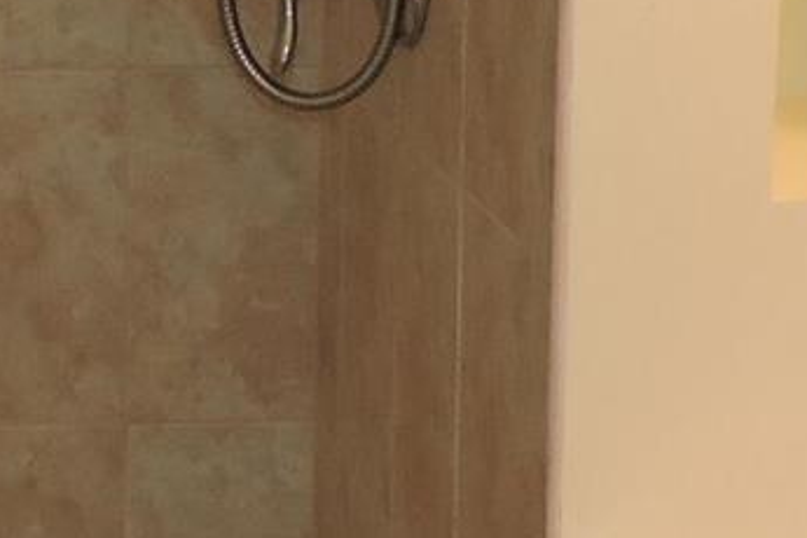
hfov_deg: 13.6
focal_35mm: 148
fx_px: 3317
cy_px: 77
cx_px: -94
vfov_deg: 9.2
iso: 250
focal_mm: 4.3
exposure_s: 1/40
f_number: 3
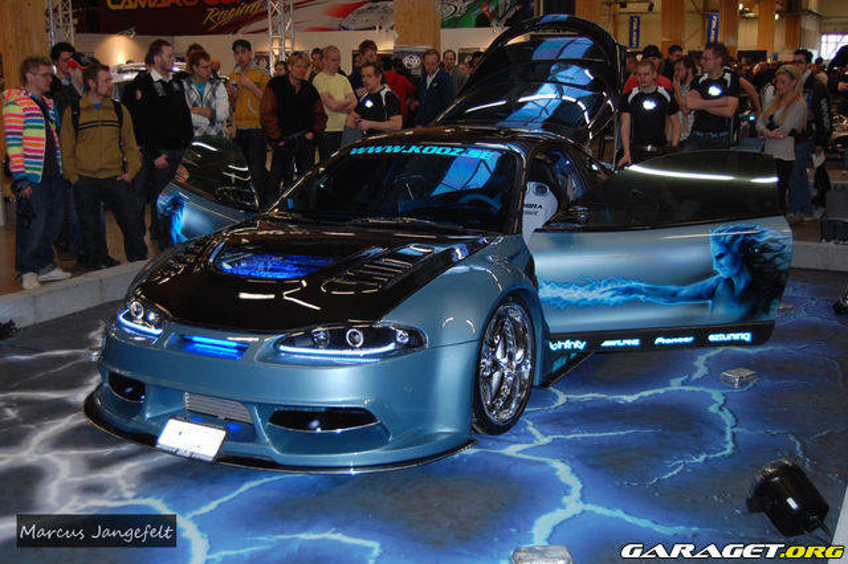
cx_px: 424
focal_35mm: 42
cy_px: 282
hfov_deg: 46.4
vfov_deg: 31.9
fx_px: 989
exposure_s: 1/60
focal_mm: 28
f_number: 4.2
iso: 400
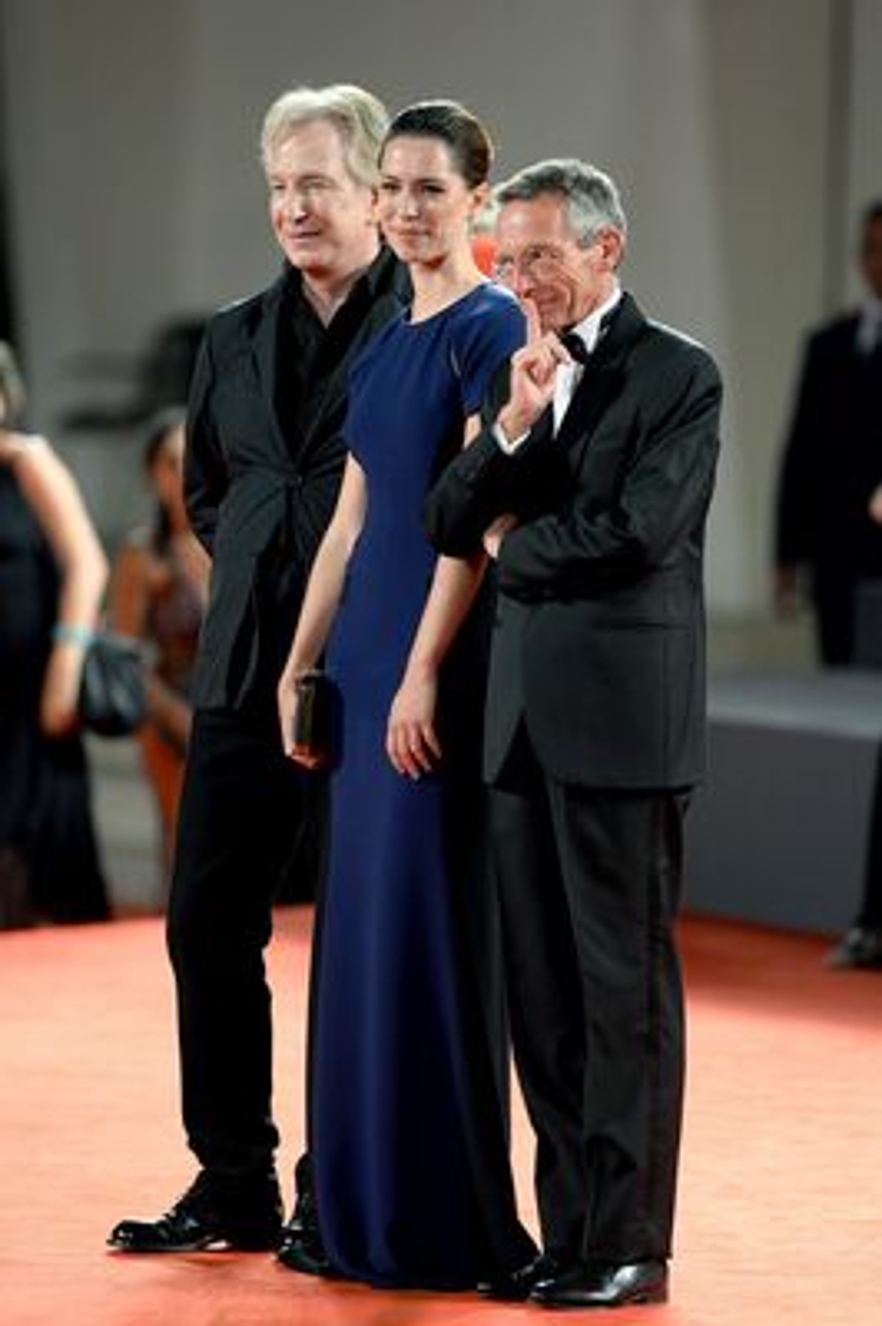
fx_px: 11043
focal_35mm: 300
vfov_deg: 6.9
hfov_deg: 4.6
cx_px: 441
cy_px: 663
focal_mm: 300
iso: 1000
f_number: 2.8
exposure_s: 1/400
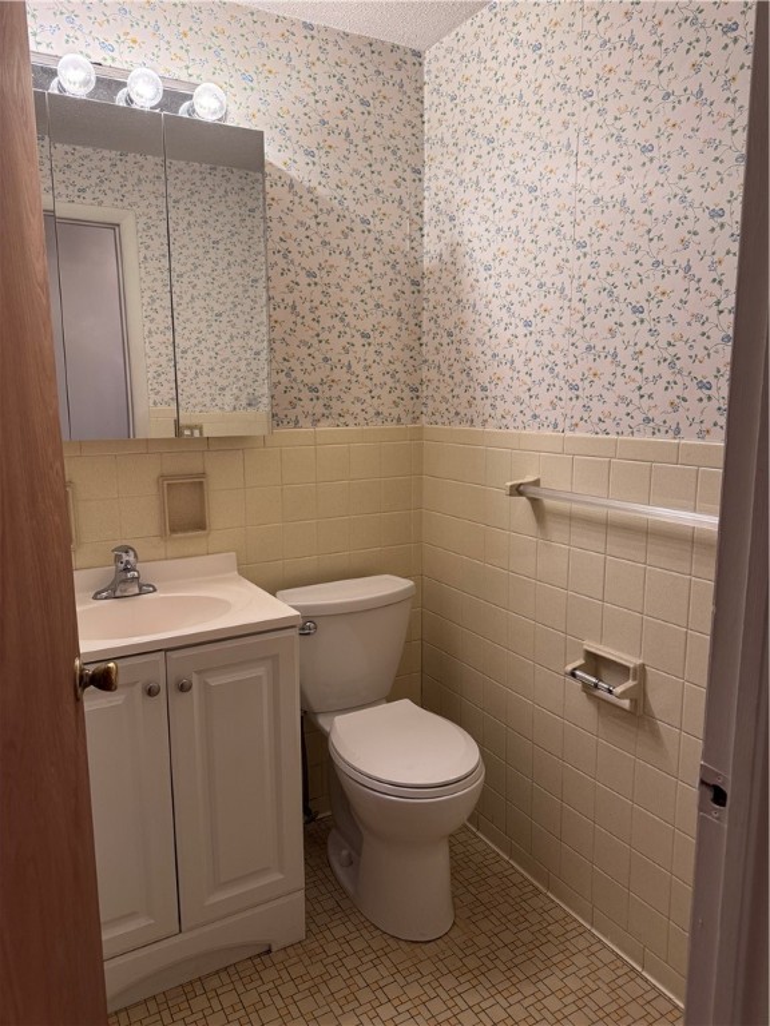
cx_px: 385
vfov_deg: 71.6
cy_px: 513
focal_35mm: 24
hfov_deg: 56.8
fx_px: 712
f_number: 1.78
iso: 200
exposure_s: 1/60
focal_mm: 6.76
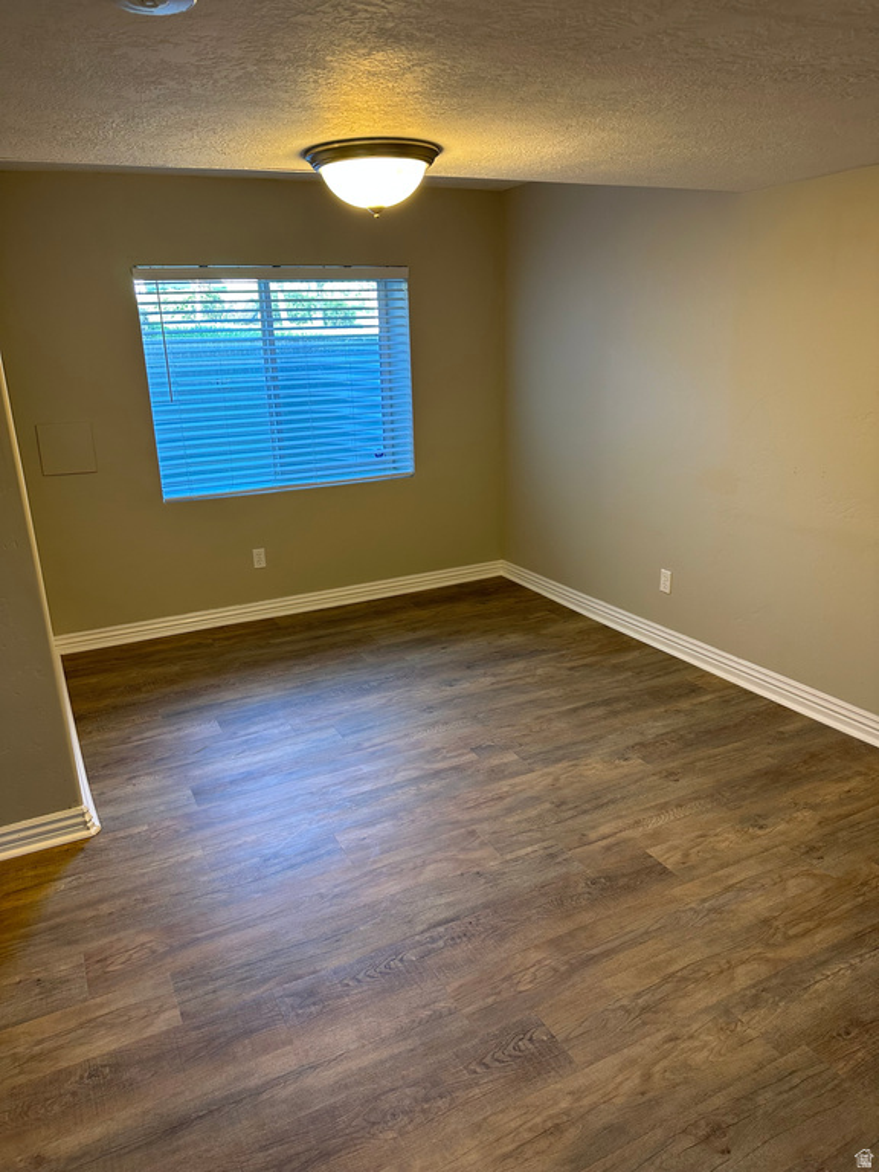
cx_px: 440
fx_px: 813
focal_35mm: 24
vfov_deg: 71.6
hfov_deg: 56.8
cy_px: 586
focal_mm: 6.86
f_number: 1.78
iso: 160
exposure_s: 1/60
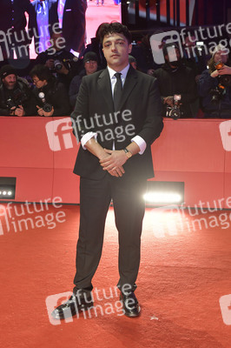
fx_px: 424
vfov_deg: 44.5
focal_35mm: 44
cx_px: 116
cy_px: 174
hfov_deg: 30.5
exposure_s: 1/200
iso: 1250
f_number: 5.6
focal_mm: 44
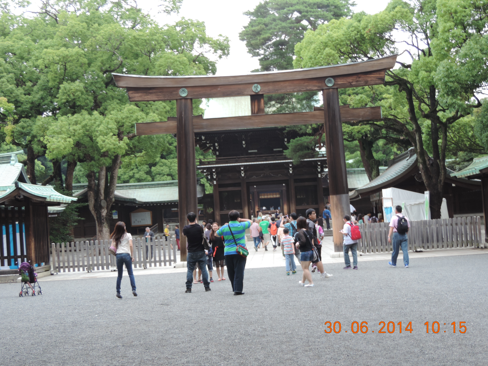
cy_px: 183
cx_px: 244
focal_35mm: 70
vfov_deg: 21.0
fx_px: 987
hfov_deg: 27.8
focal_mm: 12.4
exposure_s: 1/80
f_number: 3.9
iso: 80
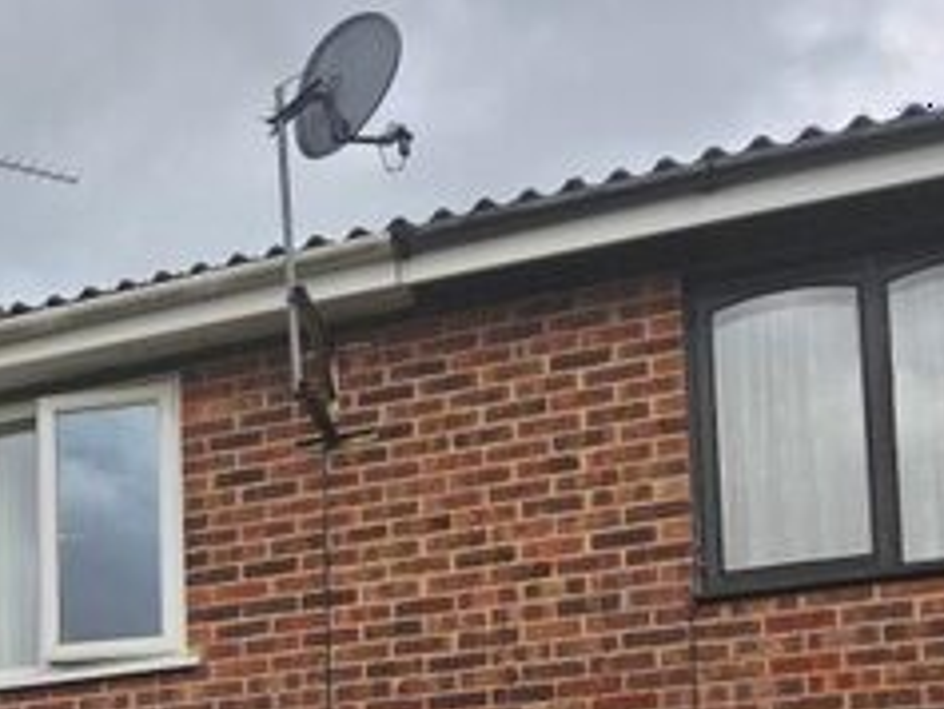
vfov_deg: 19.6
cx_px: -211
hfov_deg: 25.4
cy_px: 974
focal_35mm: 68
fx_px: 1855
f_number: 1.7
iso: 10
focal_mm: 6.3
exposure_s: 1/492
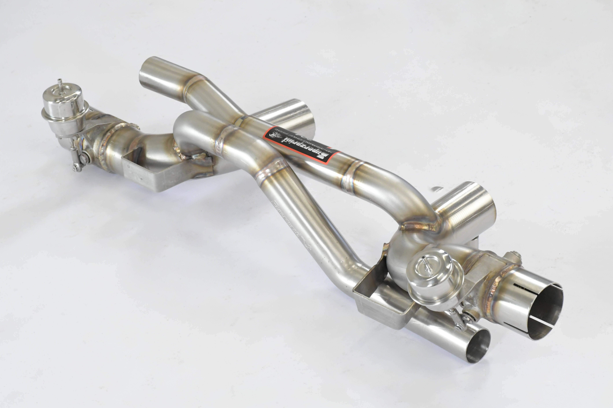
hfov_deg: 19.5
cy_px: 204
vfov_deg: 13.0
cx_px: 306
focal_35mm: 105
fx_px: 1788
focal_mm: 70
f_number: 11
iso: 4000
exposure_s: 1/160
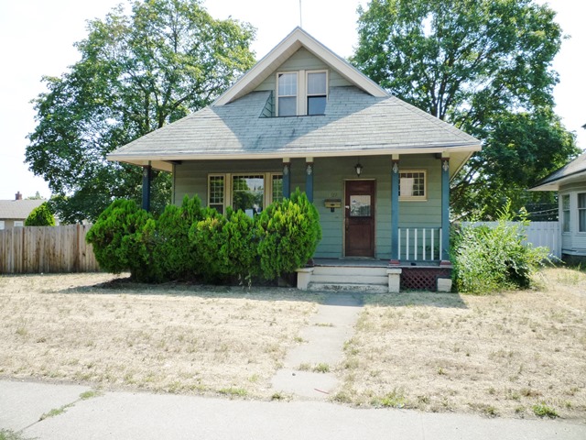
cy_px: 220
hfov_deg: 61.7
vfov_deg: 48.2
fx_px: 491
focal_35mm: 29
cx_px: 293
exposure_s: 1/400
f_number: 3.3
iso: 125
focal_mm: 5.2
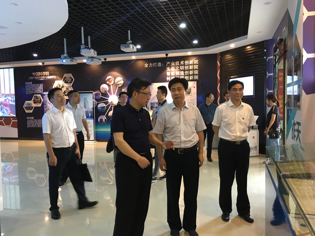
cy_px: 118
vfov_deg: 48.2
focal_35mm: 29
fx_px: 264
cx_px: 158
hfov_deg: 61.7
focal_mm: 4.15
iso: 200
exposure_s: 1/33
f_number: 2.2
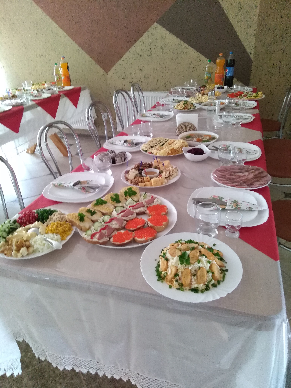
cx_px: 146
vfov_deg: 67.3
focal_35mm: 26
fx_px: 291
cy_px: 194
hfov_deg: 53.1
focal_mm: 3.46
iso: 876
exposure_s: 1/14.3
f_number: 2.2
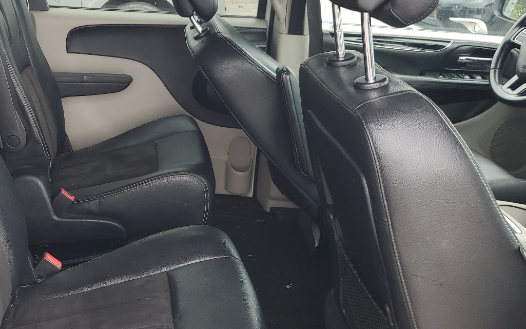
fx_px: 617
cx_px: 130
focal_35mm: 43
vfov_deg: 29.9
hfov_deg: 44.6
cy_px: 170
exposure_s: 1/120
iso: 52
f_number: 1.5
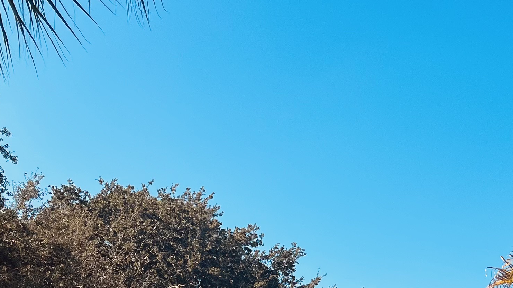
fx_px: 1047
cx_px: 355
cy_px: 376
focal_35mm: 77
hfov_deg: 27.3
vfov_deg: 15.0
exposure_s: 1/2222
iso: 50
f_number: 1.6
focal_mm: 5.1
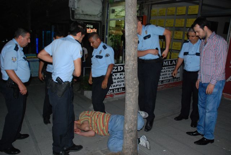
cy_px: 78
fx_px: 193
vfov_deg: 43.8
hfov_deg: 61.8
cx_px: 116
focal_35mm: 30
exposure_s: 1/60
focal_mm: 20
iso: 1000
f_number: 5
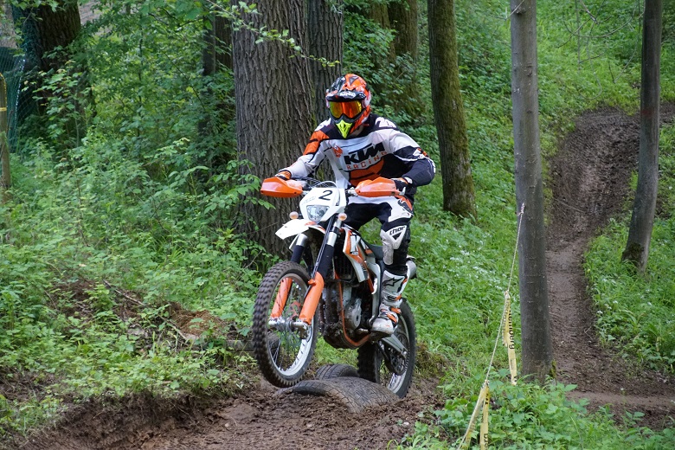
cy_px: 225
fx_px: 3375
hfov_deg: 11.4
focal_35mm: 180
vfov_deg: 7.6
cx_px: 338
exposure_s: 1/500
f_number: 5.6
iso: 3200
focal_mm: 120
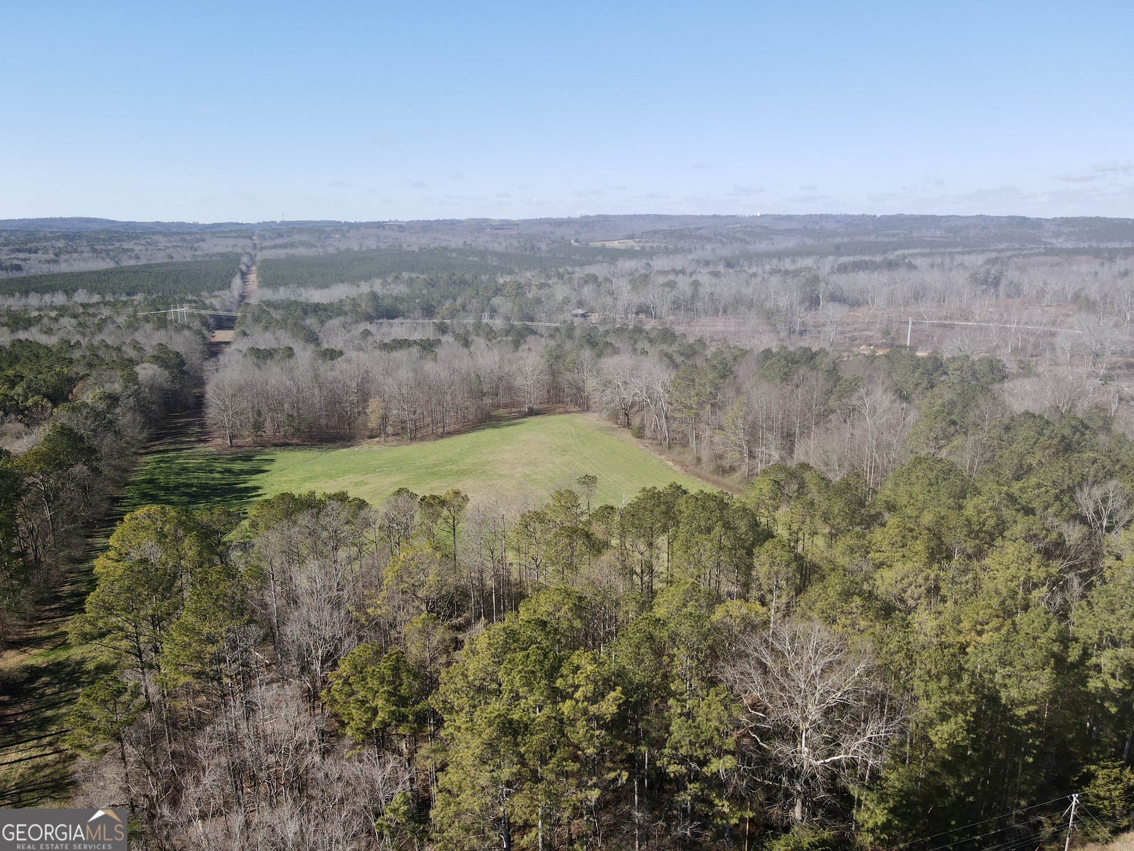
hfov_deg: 71.6
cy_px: 426
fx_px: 786
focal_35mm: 24
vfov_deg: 56.8
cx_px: 567
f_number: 2.8
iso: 110
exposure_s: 1/400
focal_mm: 4.5
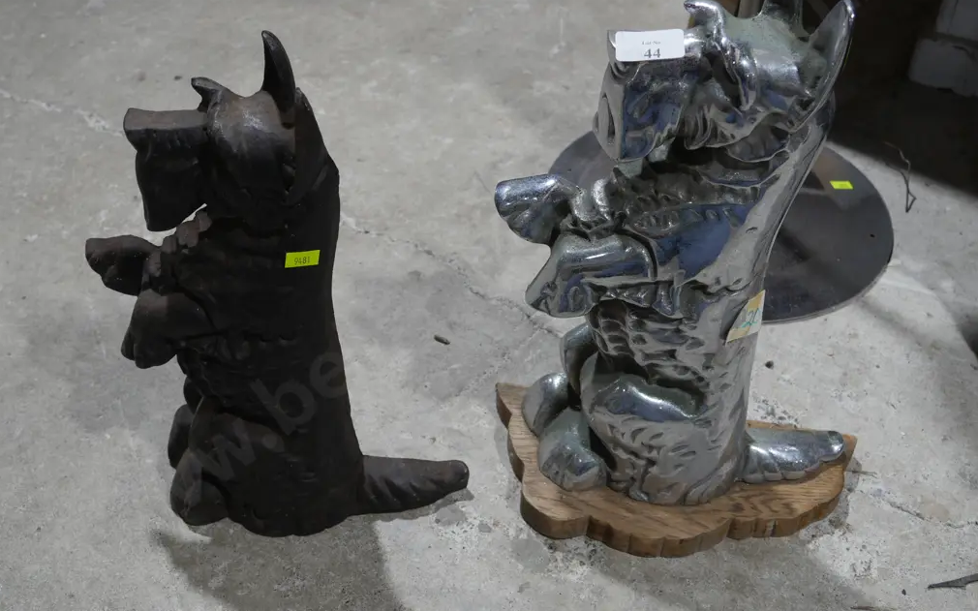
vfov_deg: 29.8
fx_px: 1146
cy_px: 258
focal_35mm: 43
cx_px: 486
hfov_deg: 46.2
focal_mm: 20
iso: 250
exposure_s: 1/60
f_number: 4.5
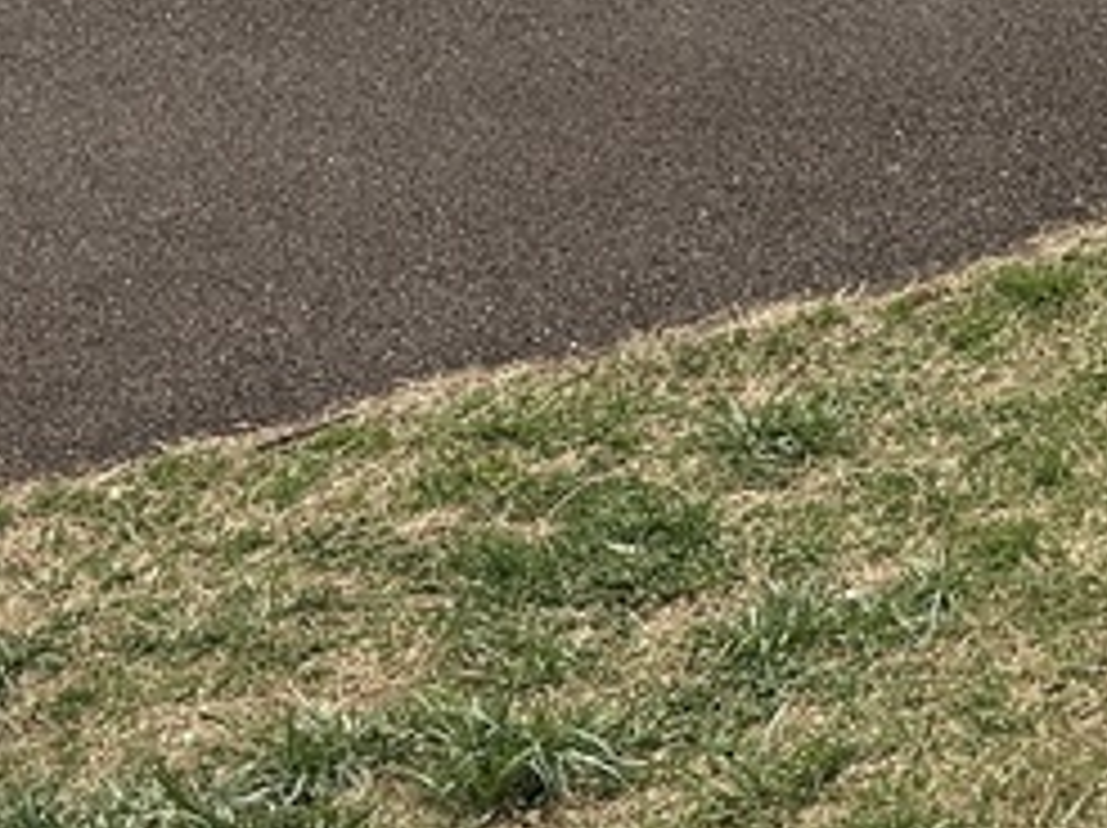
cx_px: 1539
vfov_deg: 13.3
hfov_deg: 18.0
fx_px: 3195
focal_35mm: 100
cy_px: -648
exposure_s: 1/7576
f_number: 1.78
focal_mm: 6.86
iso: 80
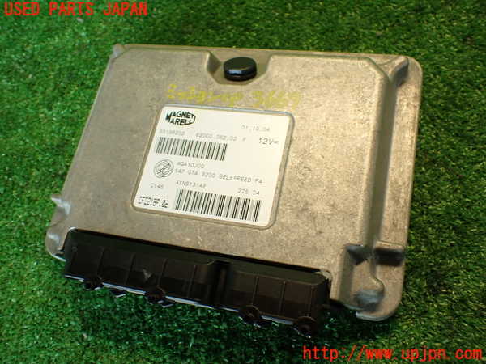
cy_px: 182
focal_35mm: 32
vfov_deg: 44.2
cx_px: 243
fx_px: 449
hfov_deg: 56.8
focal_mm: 5.79
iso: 200
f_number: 2.4
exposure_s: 1/40
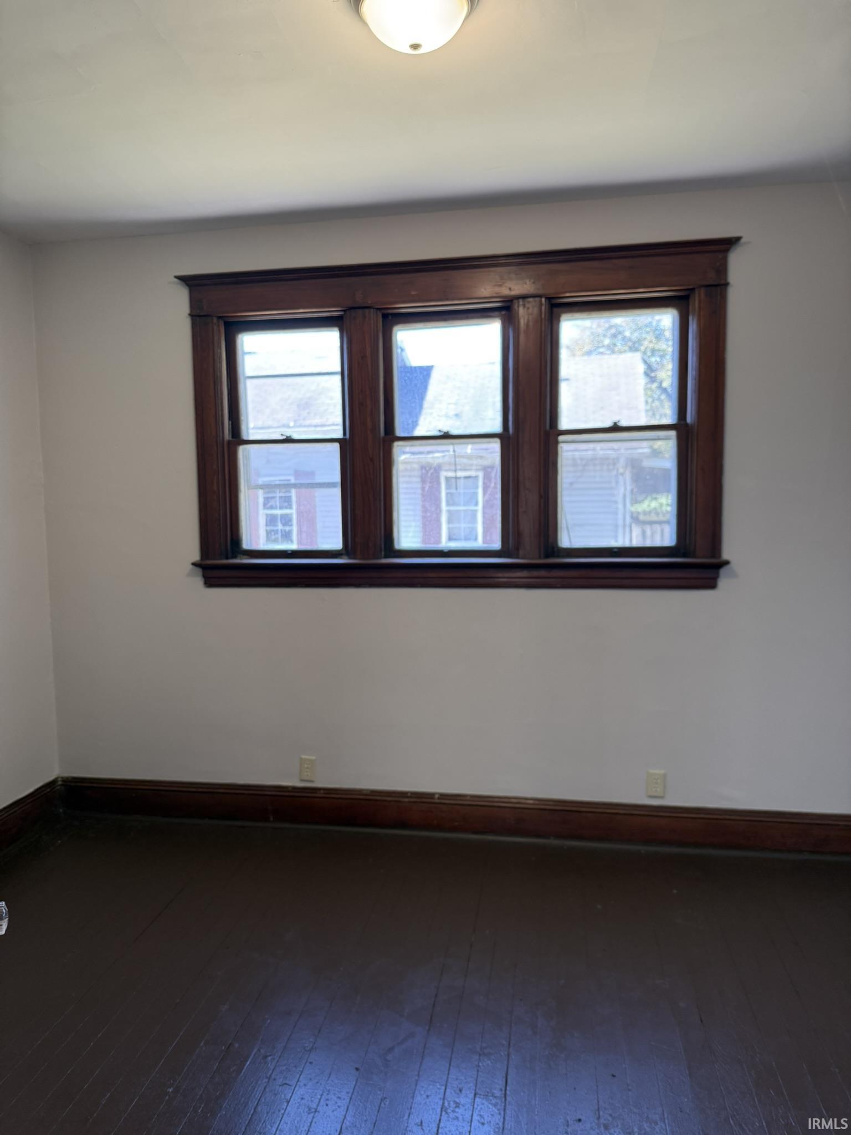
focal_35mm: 24
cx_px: 426
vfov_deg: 71.6
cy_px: 568
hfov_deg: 56.8
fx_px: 787
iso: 160
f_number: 1.78
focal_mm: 6.76
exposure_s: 1/120
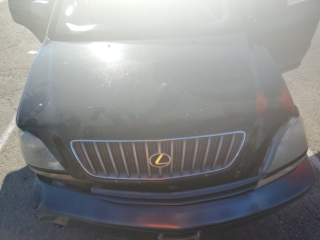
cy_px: 120
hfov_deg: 67.3
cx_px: 160
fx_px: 240
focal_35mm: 26
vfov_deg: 53.1
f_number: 1.5
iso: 50
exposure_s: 1/1111
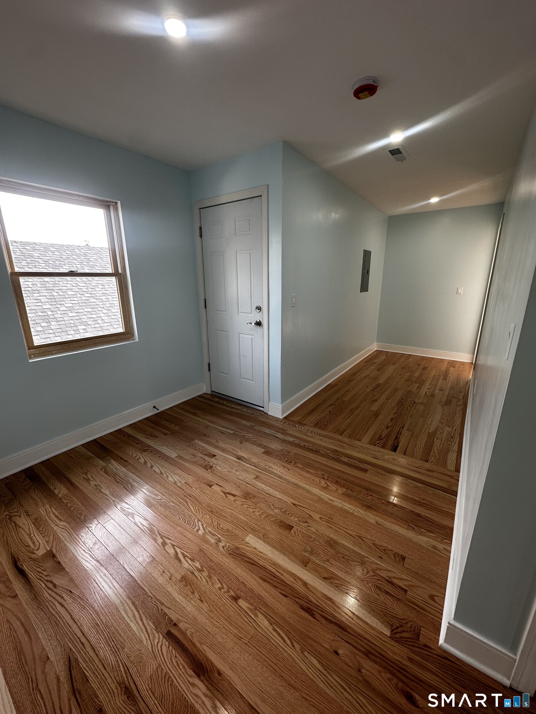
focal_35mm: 14
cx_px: 268
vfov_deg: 102.1
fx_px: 289
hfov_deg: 85.7
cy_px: 357
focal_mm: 2.22
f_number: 2.2
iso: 64
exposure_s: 1/99
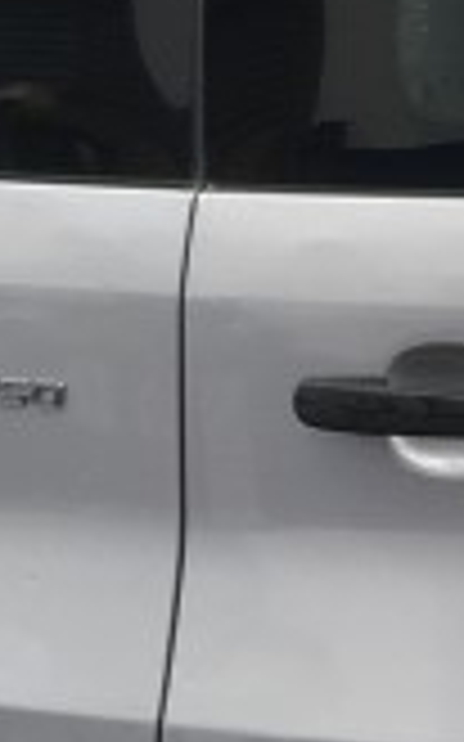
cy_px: 508
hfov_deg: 6.7
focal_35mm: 191
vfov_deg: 11.0
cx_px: 788
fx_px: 3868
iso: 25
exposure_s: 1/124
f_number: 2.2
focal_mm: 4.15
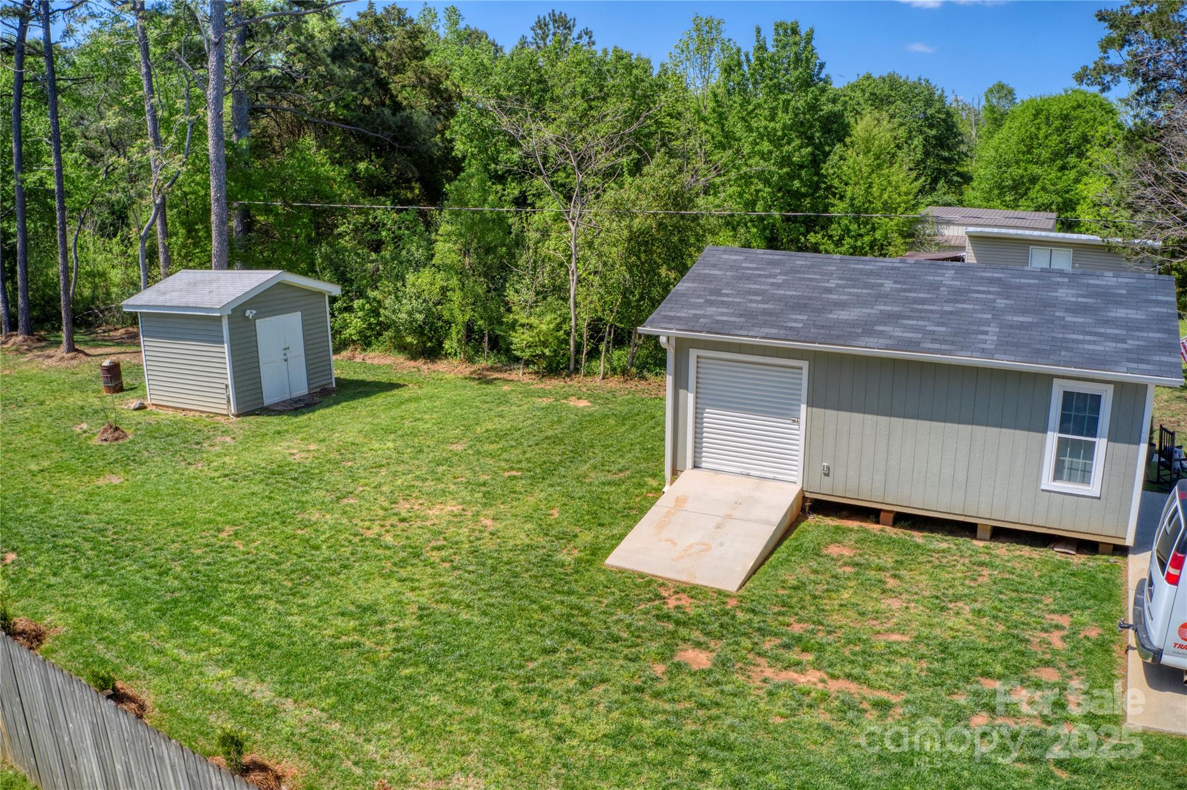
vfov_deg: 46.4
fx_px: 923
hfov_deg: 65.5
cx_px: 594
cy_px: 395
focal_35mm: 28
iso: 100
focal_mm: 10.26
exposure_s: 1/320
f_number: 5.6
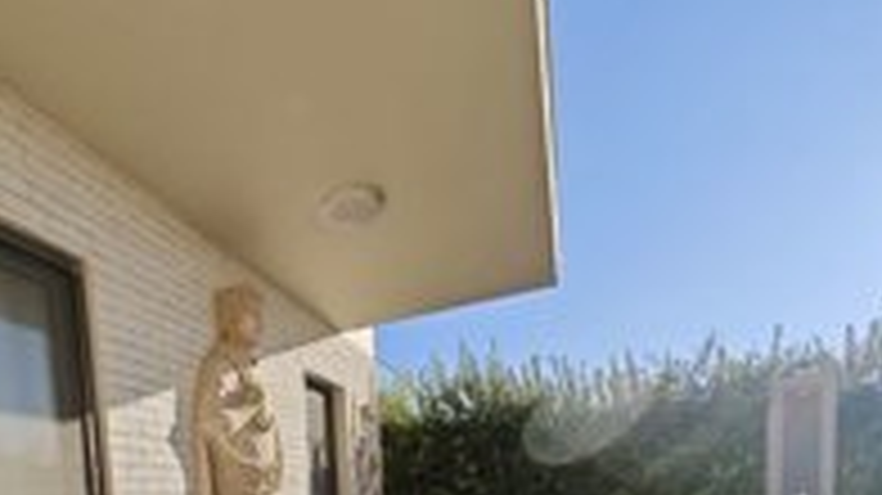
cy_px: 572
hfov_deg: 74.1
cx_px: 297
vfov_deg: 37.8
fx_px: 561
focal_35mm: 24
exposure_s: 1/5454
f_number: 1.8
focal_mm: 2.03
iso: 50
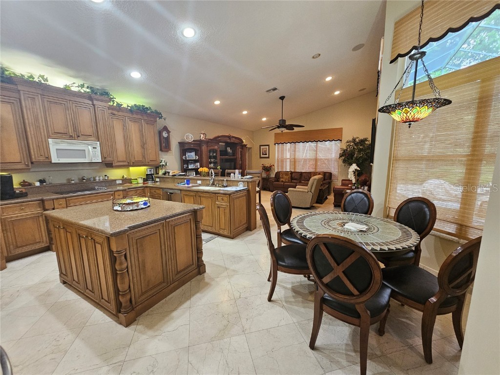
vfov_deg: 89.9
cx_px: 250
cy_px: 188
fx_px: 188
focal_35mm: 13
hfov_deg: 106.2
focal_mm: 2.2
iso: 400
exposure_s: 1/60
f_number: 2.2
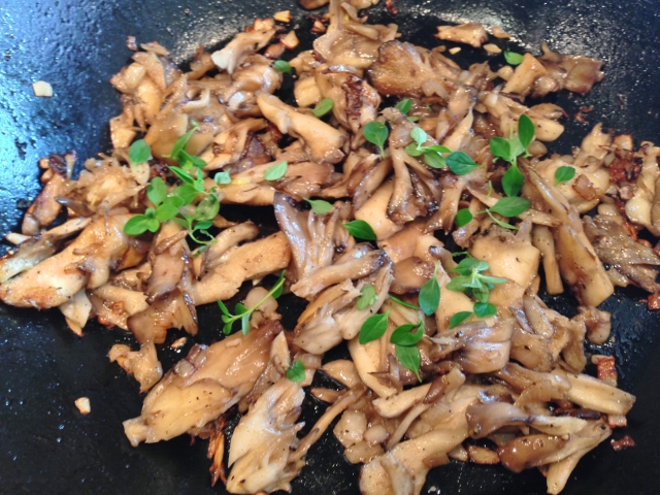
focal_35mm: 33
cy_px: 248
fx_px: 629
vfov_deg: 42.9
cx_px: 330
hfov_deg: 55.4
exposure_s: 1/20
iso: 100
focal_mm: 4.12
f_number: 2.4
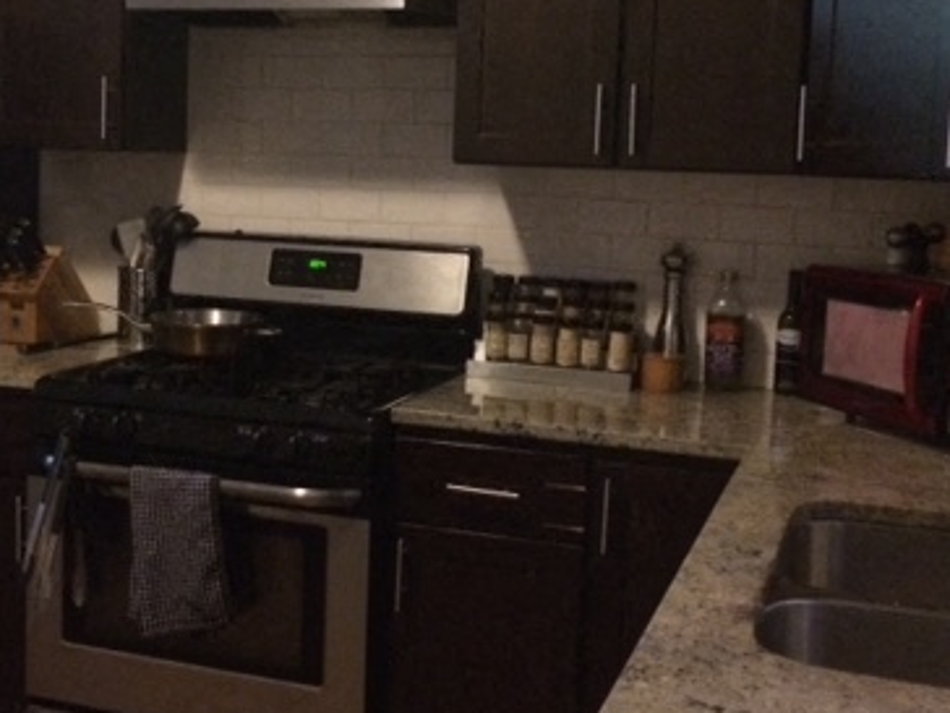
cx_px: 368
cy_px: 287
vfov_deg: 28.5
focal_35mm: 51
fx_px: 1400
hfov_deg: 37.3
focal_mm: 4.15
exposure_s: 1/15
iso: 640
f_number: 2.2
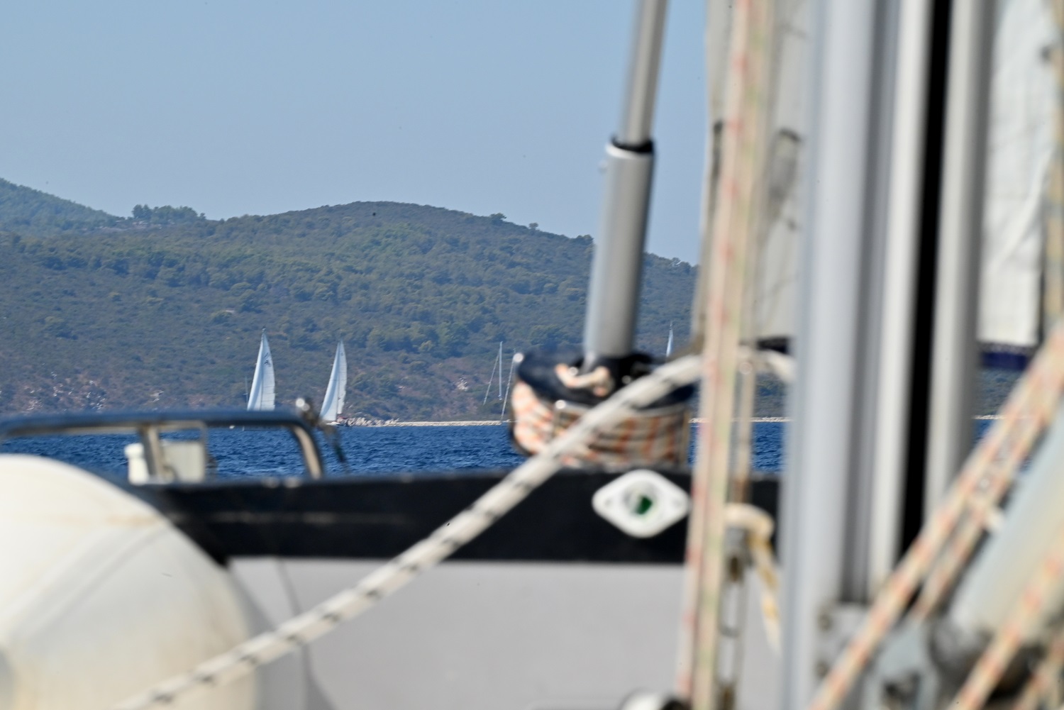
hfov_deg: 6.9
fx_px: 8869
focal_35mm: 300
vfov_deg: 4.6
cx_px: 532
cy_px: 355
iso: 900
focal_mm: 300
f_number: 29
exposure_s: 1/320
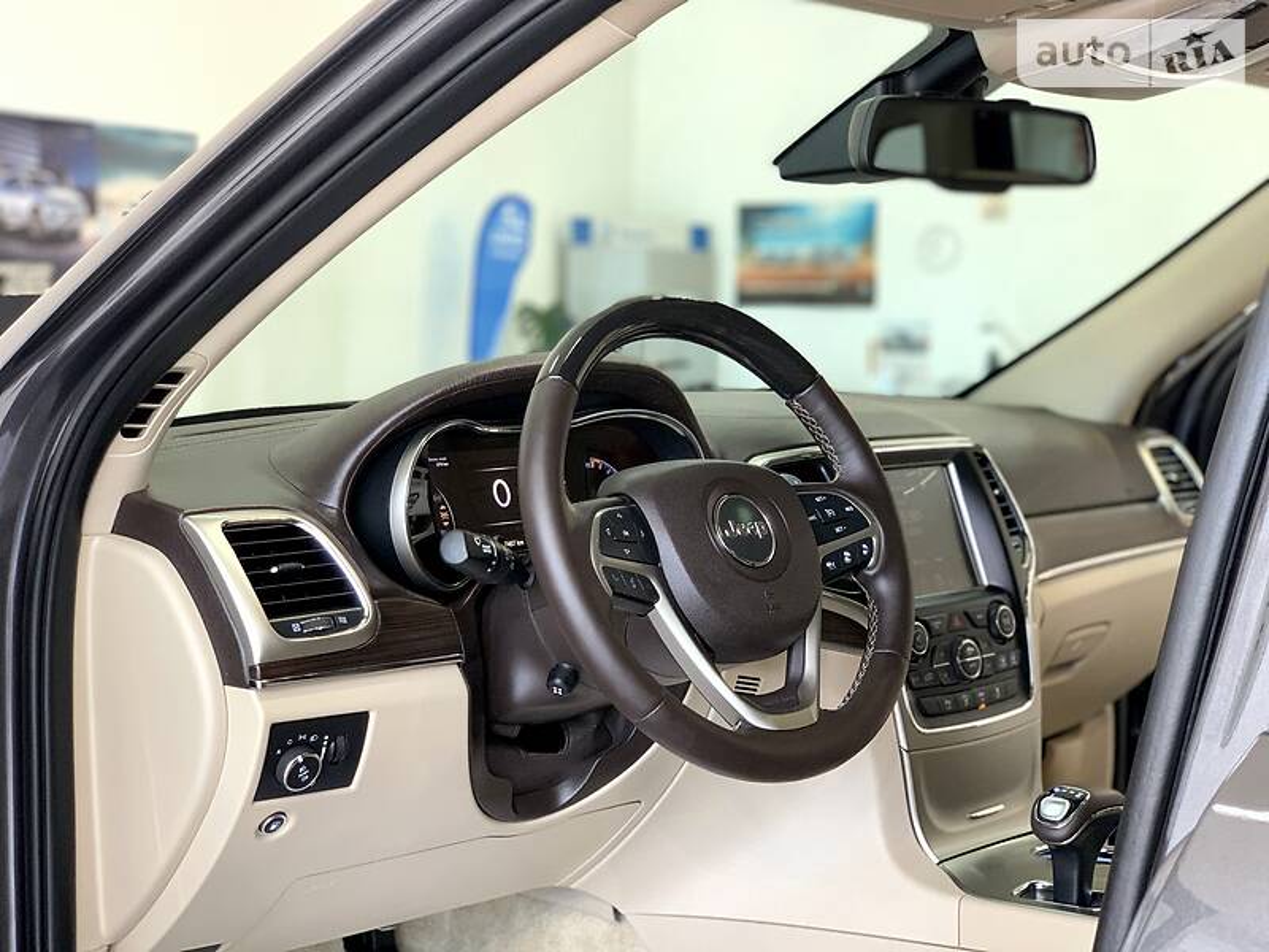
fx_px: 1906
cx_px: 634
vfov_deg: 28.0
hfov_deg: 36.8
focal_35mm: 52
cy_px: 476
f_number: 2.4
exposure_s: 1/60
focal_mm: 6
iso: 320
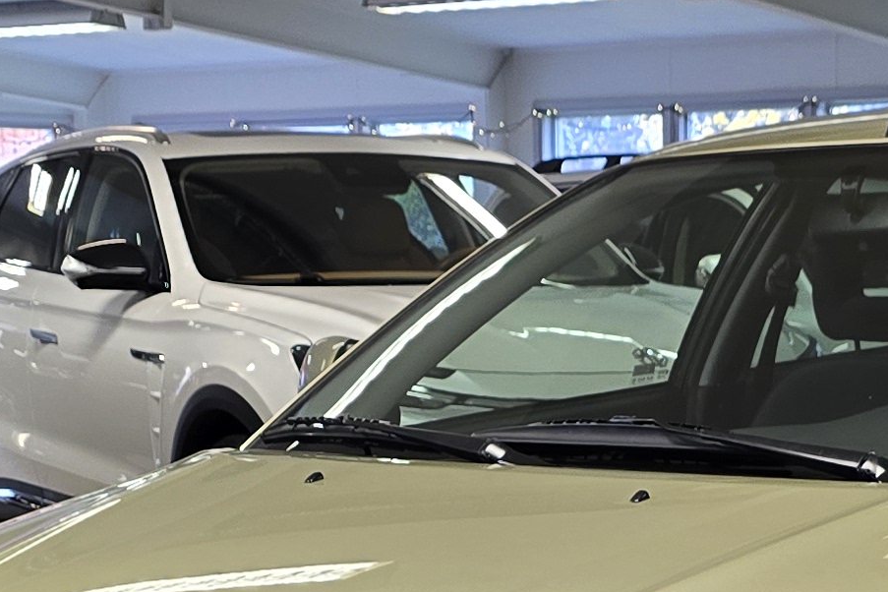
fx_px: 2614
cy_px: 813
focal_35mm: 106
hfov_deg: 19.1
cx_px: 702
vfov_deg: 12.4
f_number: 1.7
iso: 125
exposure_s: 1/100
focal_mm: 6.3
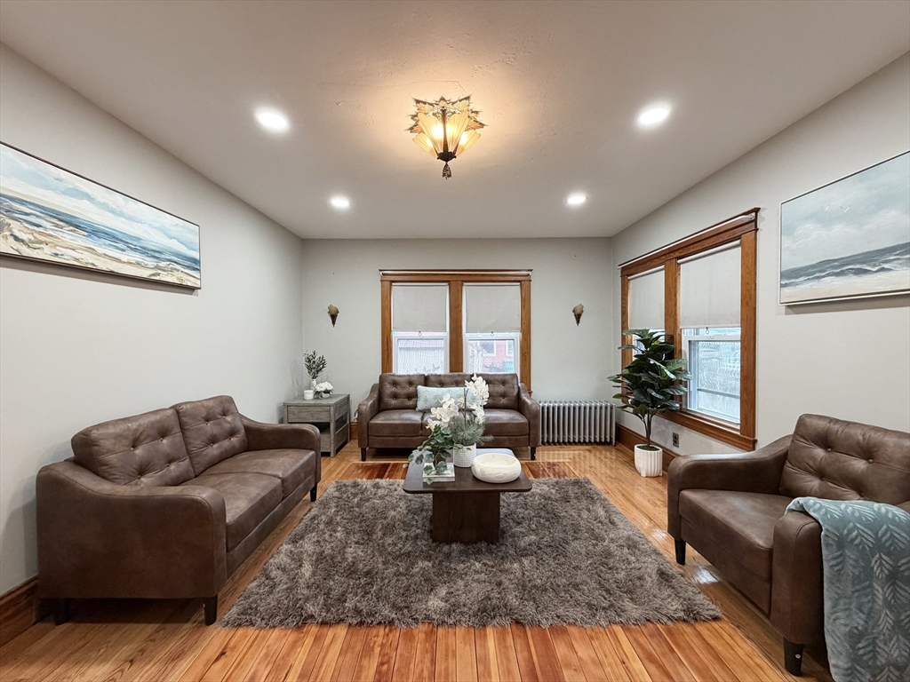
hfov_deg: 102.1
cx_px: 455
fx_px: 368
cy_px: 341
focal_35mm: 14
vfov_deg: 85.7
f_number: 2.2
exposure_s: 1/60
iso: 200
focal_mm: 2.22
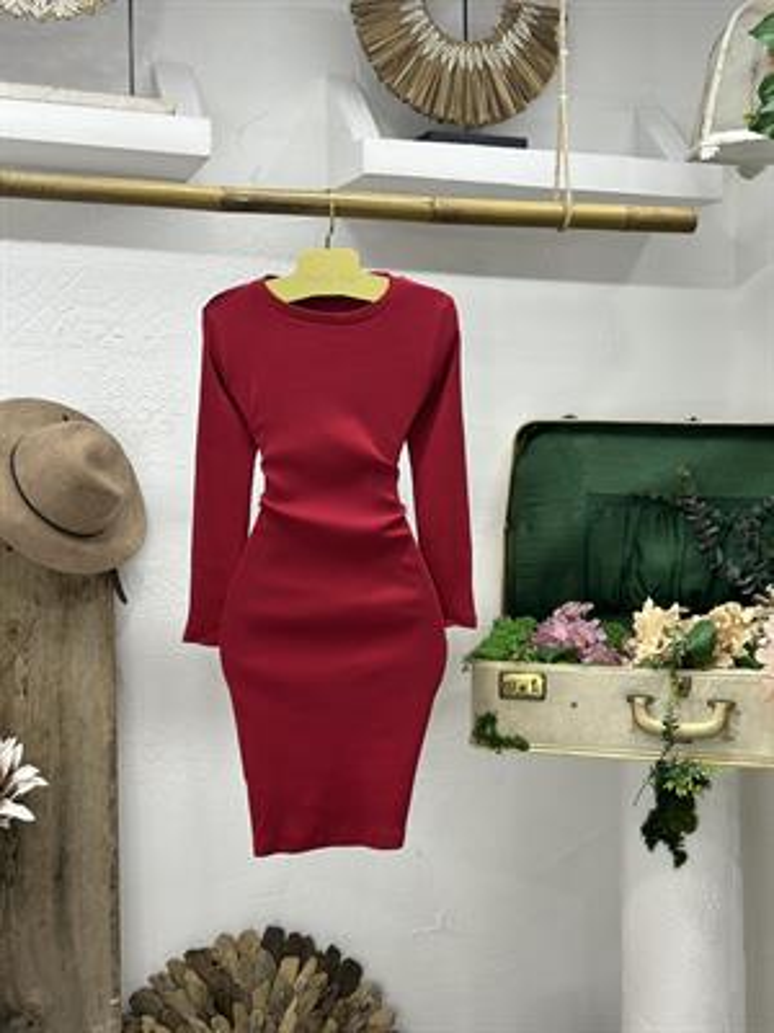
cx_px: 387
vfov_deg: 39.7
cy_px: 516
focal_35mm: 48
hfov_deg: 30.3
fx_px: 1431
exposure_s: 1/121
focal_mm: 6.86
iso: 100
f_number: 1.78
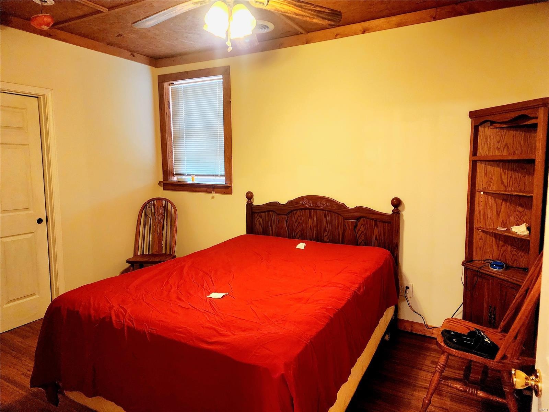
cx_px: 274
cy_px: 206
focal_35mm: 23
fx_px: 365
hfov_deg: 73.9
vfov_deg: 58.9
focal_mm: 6.4
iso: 800
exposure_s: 1/60.2
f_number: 1.8
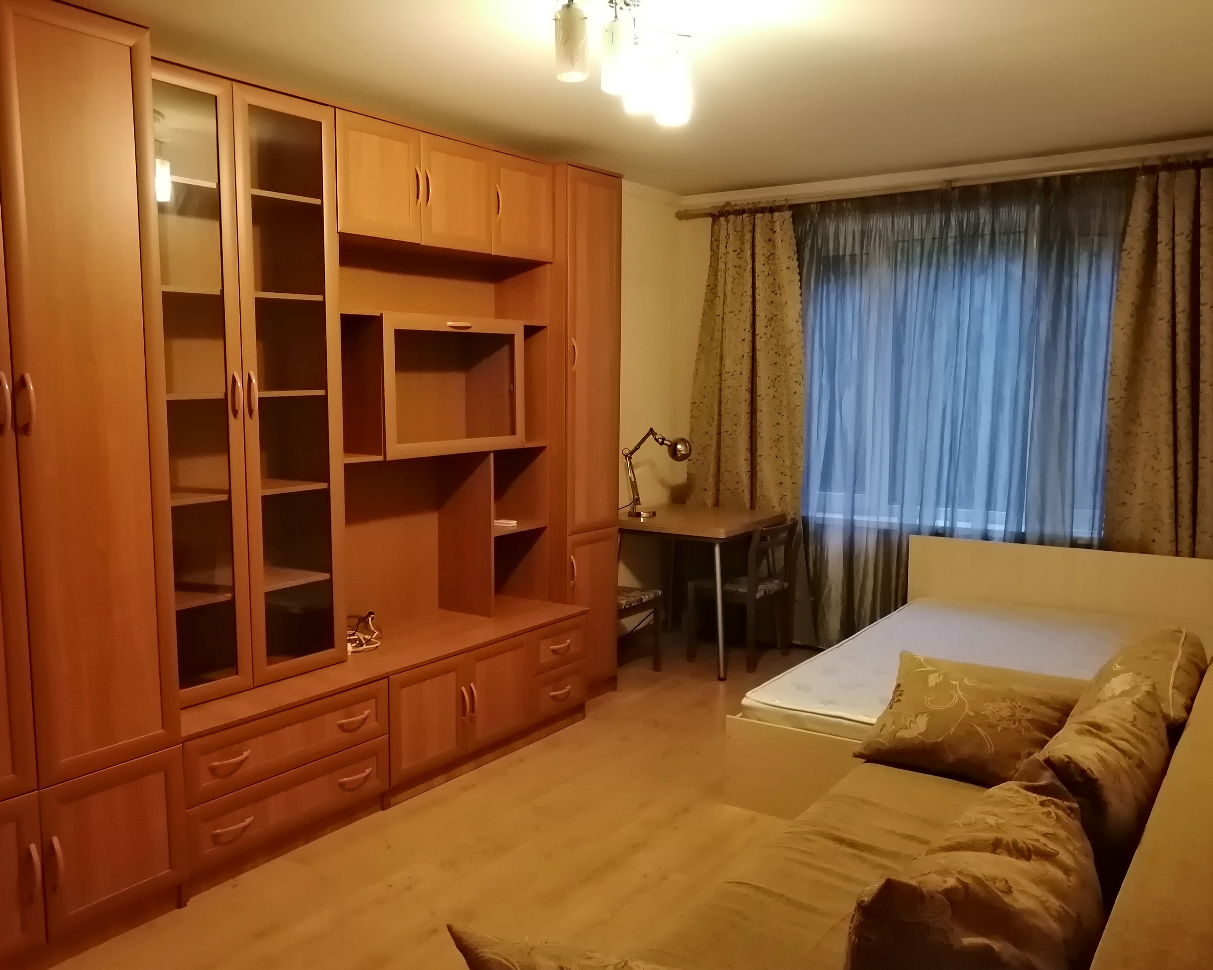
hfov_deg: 62.2
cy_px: 501
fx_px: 1005
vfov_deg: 51.5
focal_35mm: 28
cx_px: 587
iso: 640
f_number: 1.8
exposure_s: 1/33.3
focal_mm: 3.62
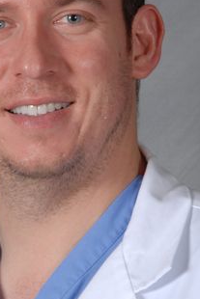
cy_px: 97
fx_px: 1806
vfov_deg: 9.5
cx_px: 44
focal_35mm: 217
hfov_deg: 6.3
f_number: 13
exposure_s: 1/125
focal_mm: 70
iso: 100
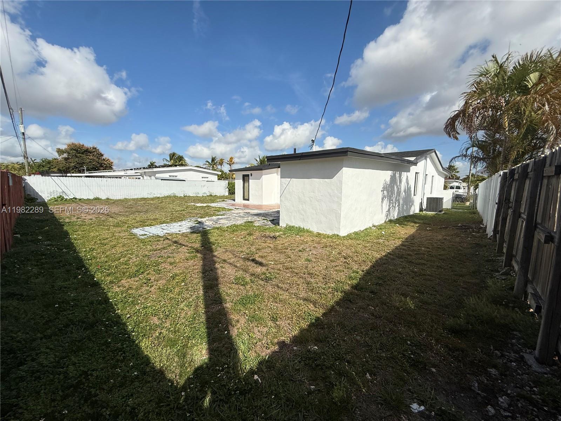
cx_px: 280
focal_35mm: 14
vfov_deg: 85.7
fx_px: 227
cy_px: 210
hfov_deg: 102.1
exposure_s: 1/6173
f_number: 2.2
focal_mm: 2.22
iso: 64
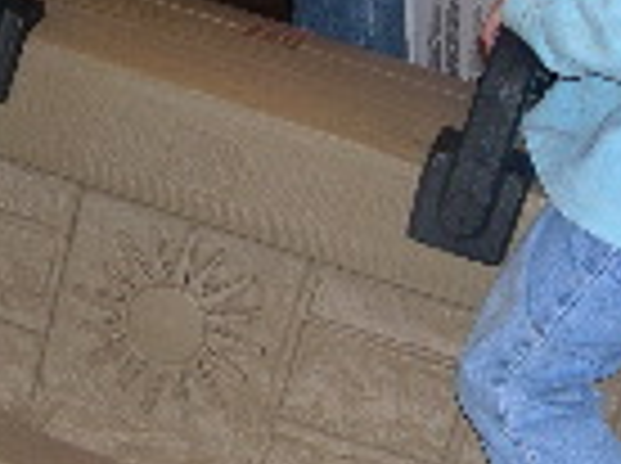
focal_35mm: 124
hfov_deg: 15.9
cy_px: 47
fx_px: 2221
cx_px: 261
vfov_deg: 11.8
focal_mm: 8
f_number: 2.8
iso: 100
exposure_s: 1/60
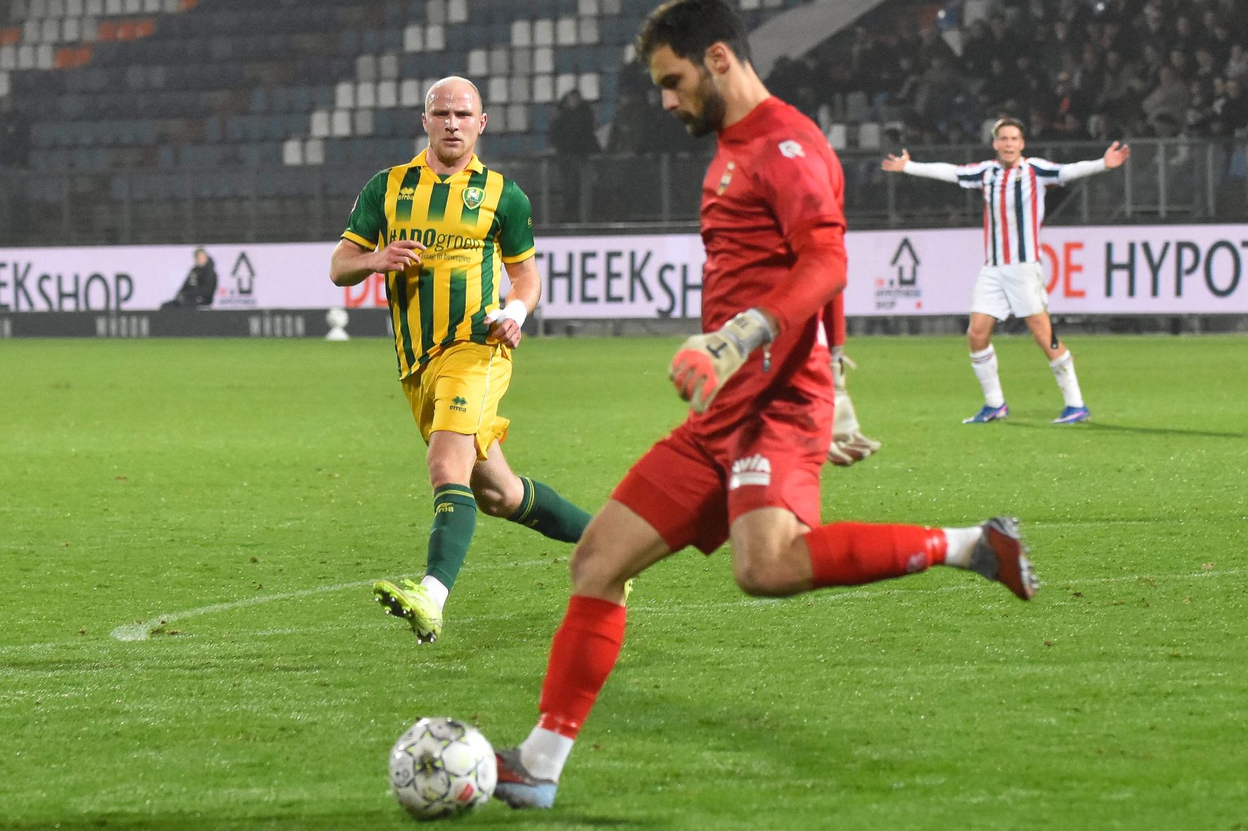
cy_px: 439
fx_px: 5530
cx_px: 635
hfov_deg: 12.9
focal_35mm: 160
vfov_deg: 8.6
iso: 3200
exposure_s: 1/800
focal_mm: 95
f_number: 2.8
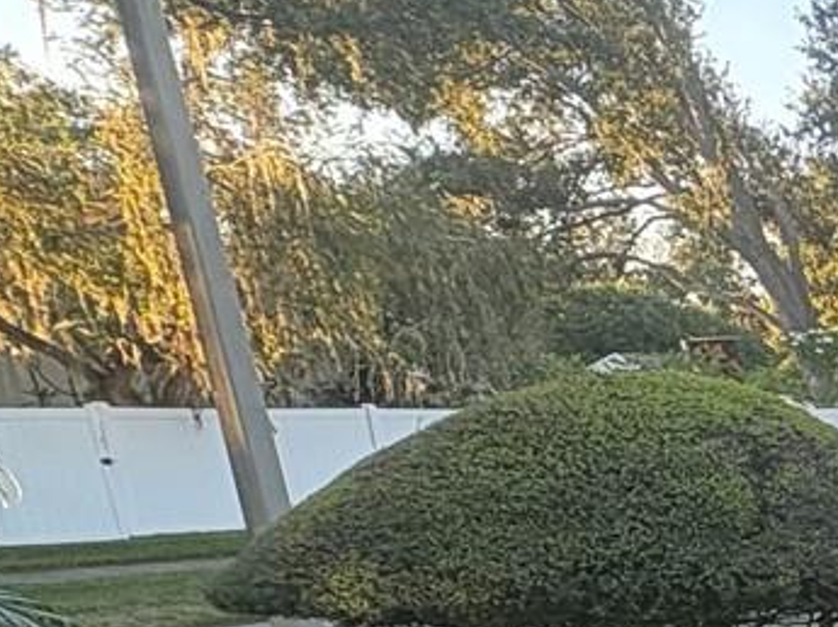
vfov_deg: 20.1
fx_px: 1572
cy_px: 877
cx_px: 1712
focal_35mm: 65
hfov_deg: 18.4
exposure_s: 1/99
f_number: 2.2
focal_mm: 2.22
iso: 80
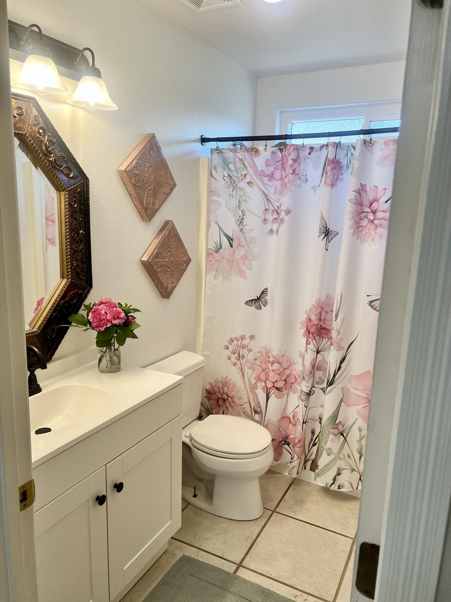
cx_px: 226
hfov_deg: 53.1
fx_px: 452
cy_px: 301
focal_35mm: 26
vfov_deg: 67.3
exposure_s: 1/120
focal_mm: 5.7
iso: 100
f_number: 1.5
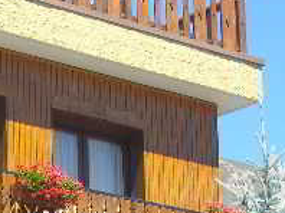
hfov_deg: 8.0
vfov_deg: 6.0
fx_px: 2031
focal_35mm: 247
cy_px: 286
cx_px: -30
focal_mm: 9.87
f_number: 3.5
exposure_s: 1/369
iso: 64
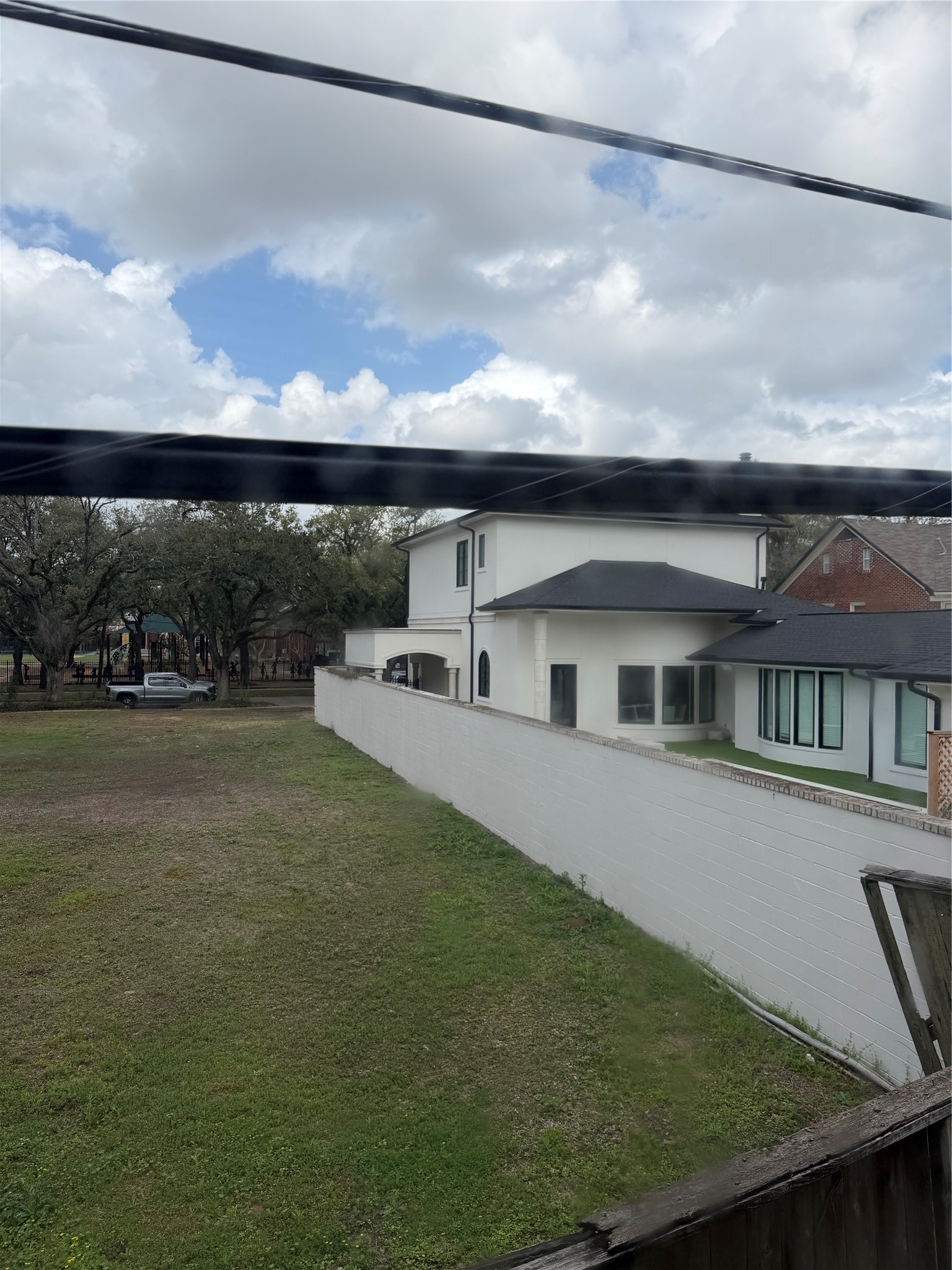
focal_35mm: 24
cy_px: 635
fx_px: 880
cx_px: 476
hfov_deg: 56.8
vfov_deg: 71.6
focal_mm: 6.76
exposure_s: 1/6173
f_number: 1.78
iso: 80
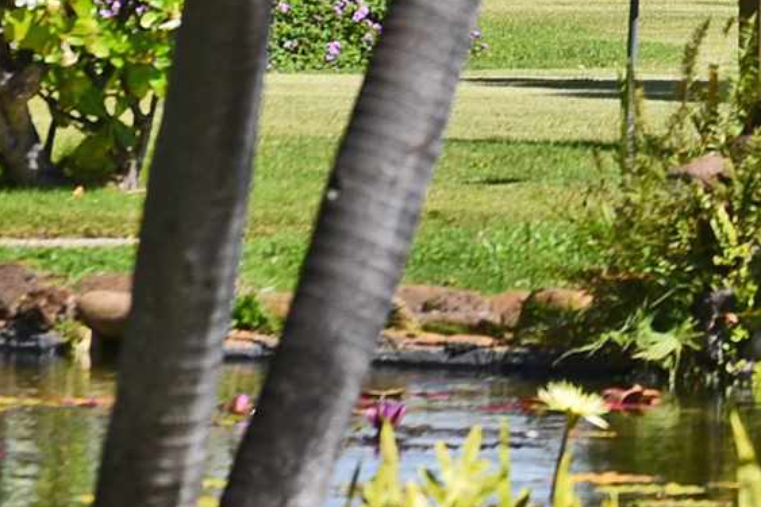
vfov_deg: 1.7
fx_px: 16736
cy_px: -685
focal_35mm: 792
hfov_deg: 2.6
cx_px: 1465
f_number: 11
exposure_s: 1/200
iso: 100
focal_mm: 145
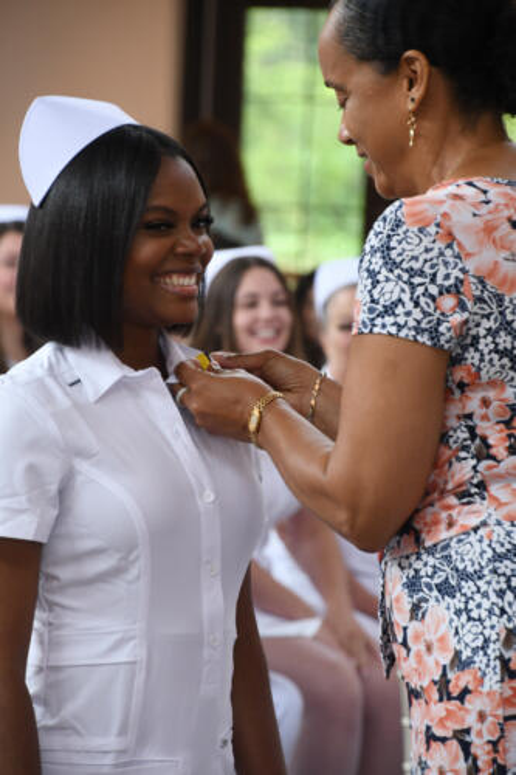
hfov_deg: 5.9
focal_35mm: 232
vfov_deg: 8.9
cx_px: 258
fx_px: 5002
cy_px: 388
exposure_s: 1/60
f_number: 8
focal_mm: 155
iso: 1000
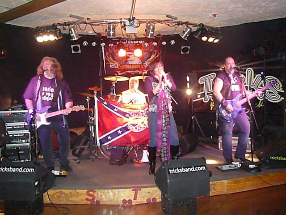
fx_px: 289
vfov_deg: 40.7
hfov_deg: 52.6
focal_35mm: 35
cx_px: 143
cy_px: 108
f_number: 2.8
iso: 1600
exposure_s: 1/30
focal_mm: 5.2
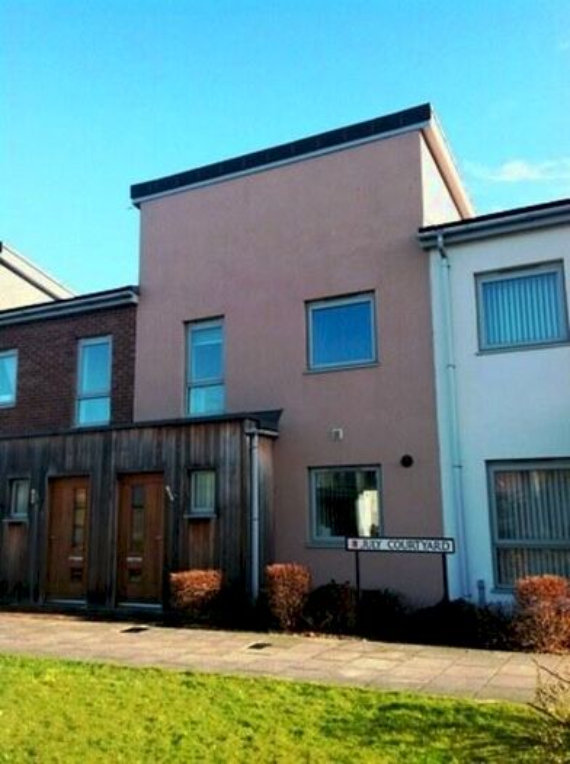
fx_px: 771
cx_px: 285
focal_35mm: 35
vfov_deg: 52.7
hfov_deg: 40.6
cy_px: 382
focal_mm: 4.28
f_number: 2.4
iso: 50
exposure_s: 1/593
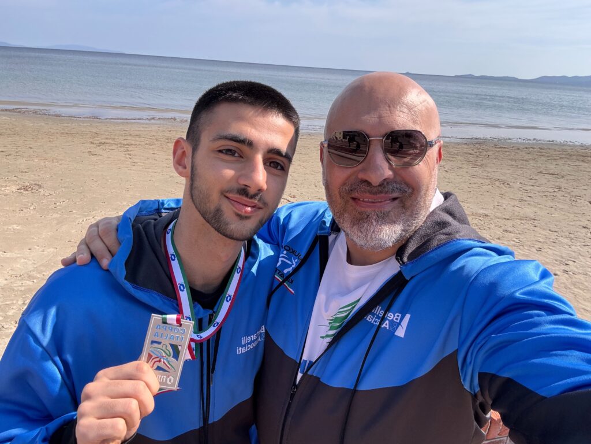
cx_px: 296
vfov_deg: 58.9
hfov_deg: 73.9
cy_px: 222
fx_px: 393
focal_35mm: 23
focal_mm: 2.69
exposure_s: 1/643
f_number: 1.9
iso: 25
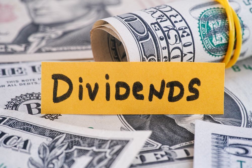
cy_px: 84
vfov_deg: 18.2
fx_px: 525
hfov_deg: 27.0
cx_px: 126
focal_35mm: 75
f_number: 11
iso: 100
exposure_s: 1/1.67
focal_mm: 50
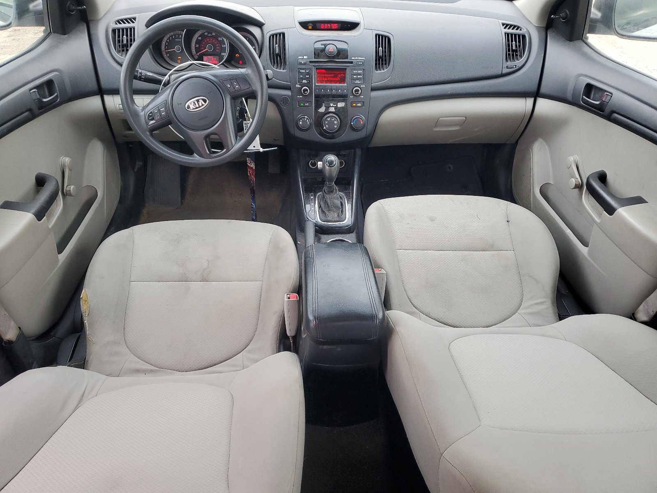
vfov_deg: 53.1
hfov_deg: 67.3
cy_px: 246
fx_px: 493
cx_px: 328
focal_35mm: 26
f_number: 1.5
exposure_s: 1/120
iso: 74
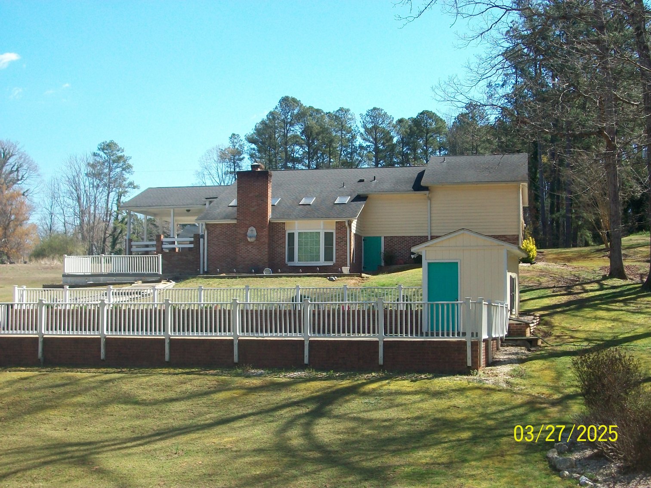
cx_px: 326
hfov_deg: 36.2
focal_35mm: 53
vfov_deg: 27.5
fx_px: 997
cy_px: 244
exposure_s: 1/500
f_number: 3.6
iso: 80
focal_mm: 8.8
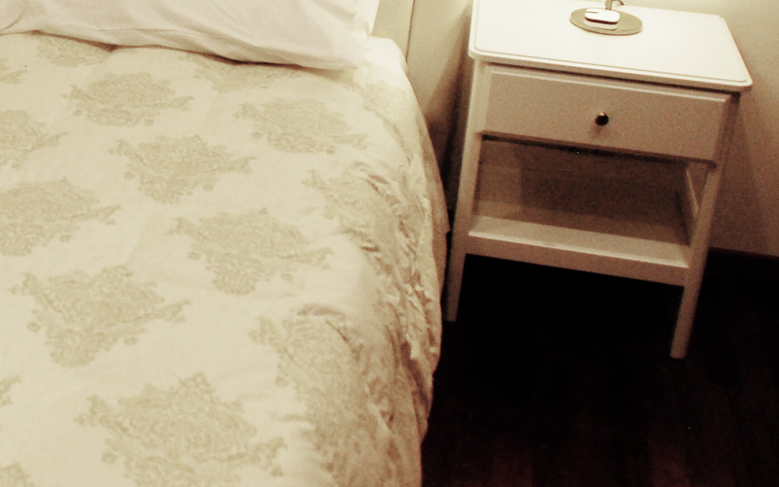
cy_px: 2
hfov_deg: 30.7
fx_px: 1316
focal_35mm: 62
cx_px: 7
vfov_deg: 20.3
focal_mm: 18
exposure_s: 1/100
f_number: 3.5
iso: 800
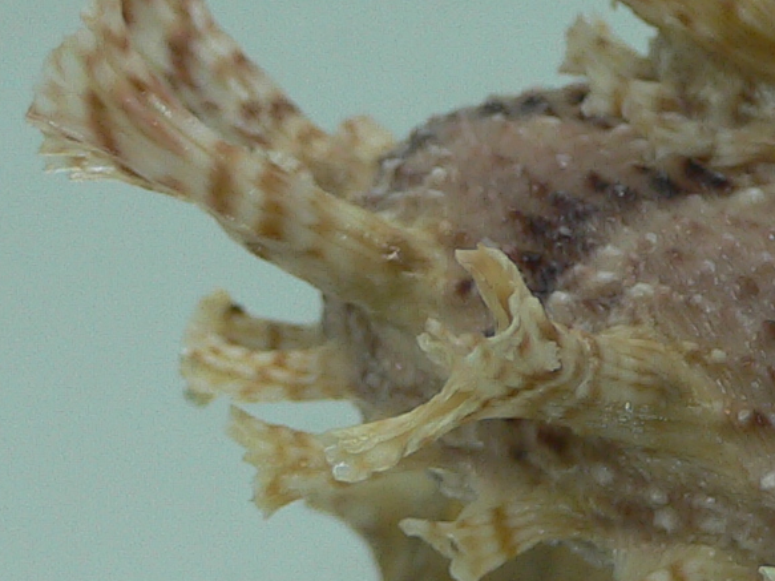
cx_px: 799
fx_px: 2708
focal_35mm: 121
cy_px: 387
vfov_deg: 12.2
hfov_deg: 15.9
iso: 80
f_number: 2.8
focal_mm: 4.6
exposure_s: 1/60
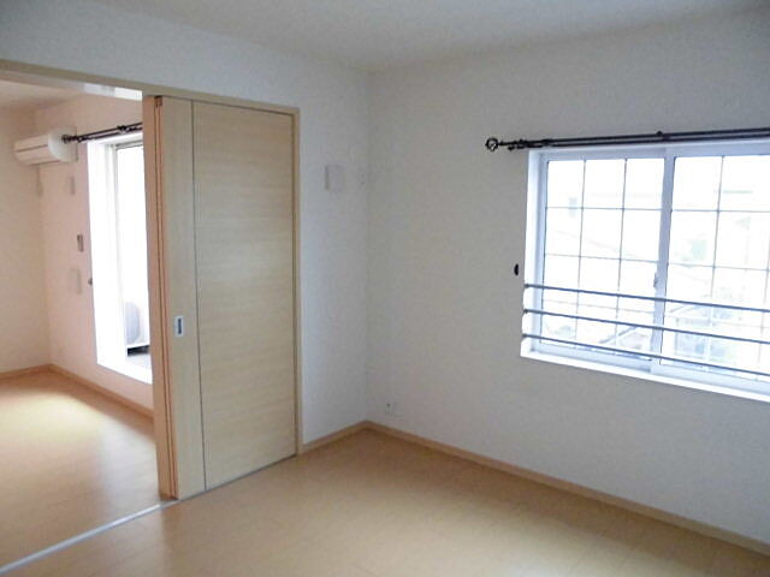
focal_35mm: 26
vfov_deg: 53.1
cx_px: 385
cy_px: 288
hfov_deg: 67.3
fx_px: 578
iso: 800
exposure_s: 1/6
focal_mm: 4.6
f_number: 3.5
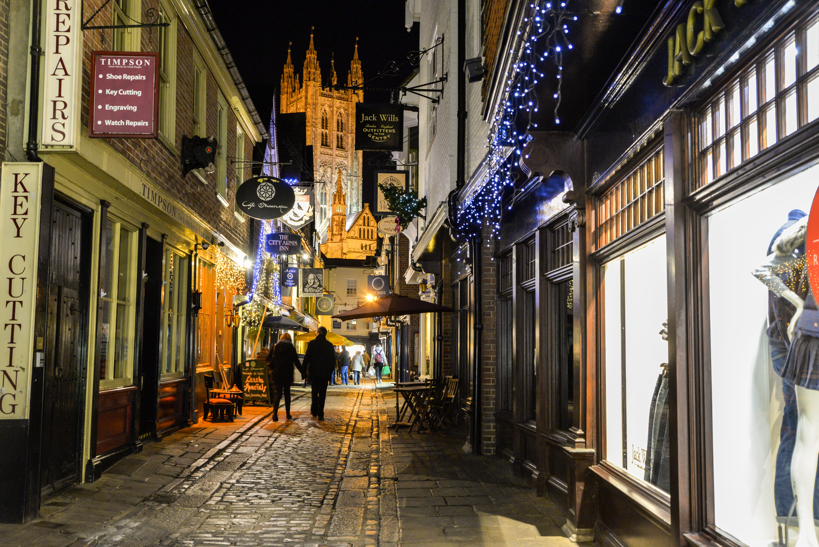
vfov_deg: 36.9
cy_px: 274
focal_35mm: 36
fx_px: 819
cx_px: 410
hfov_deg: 53.1
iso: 1600
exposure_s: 1/13
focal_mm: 36
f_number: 5
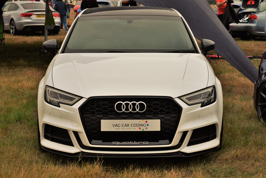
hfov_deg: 27.0
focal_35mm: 75
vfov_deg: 18.2
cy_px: 89
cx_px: 133
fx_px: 554
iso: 200
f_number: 8
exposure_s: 1/250
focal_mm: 50
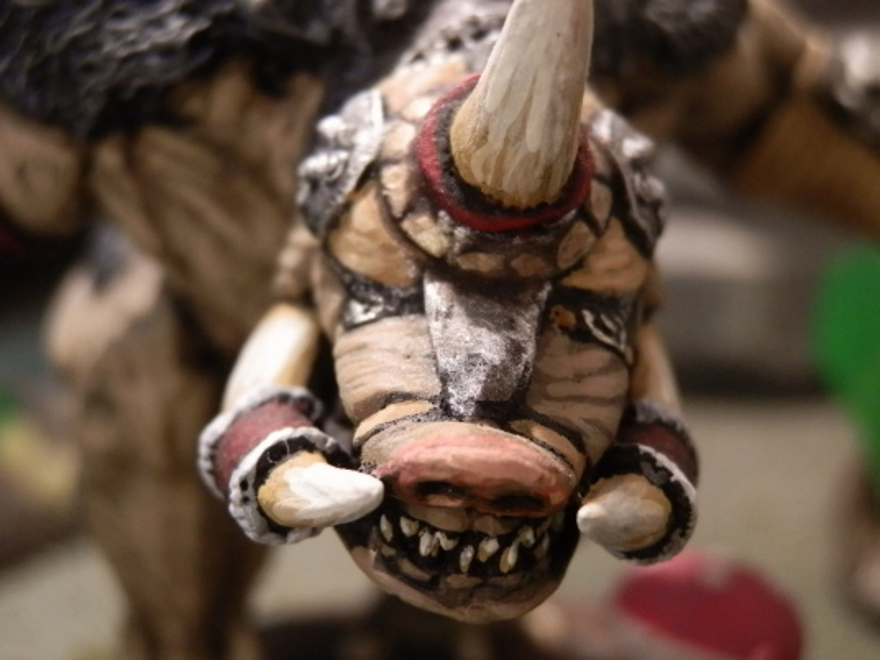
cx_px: 440
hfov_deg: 31.7
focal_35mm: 61
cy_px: 330
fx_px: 1551
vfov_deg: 24.0
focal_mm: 10.99
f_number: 3.7
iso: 400
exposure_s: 1/50
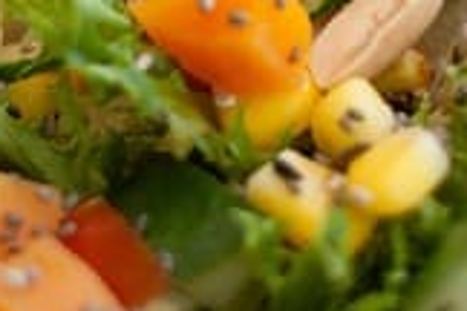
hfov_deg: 7.4
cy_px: -118
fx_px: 3593
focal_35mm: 277
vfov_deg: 4.9
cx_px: 228
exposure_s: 1/800
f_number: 2.2
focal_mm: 50
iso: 500
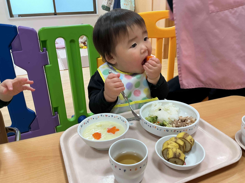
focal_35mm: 29
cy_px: 92
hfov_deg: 61.7
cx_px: 122
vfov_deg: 48.2
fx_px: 205
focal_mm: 3
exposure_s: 1/50
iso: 40
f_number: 1.8
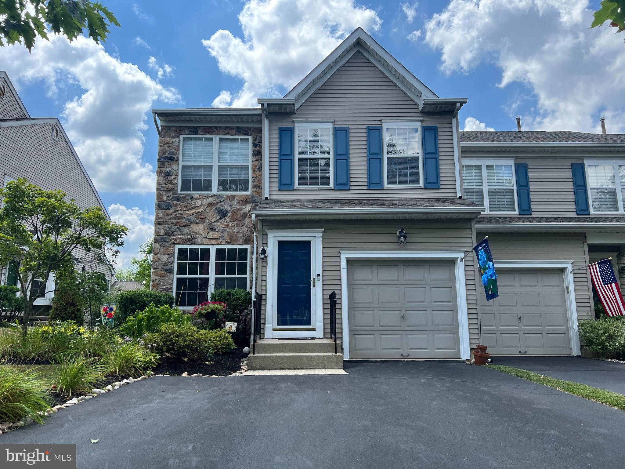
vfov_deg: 53.1
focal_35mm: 26
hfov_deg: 67.3
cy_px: 234
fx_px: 469
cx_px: 312
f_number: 1.5
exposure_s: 1/2299
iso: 50
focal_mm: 5.7
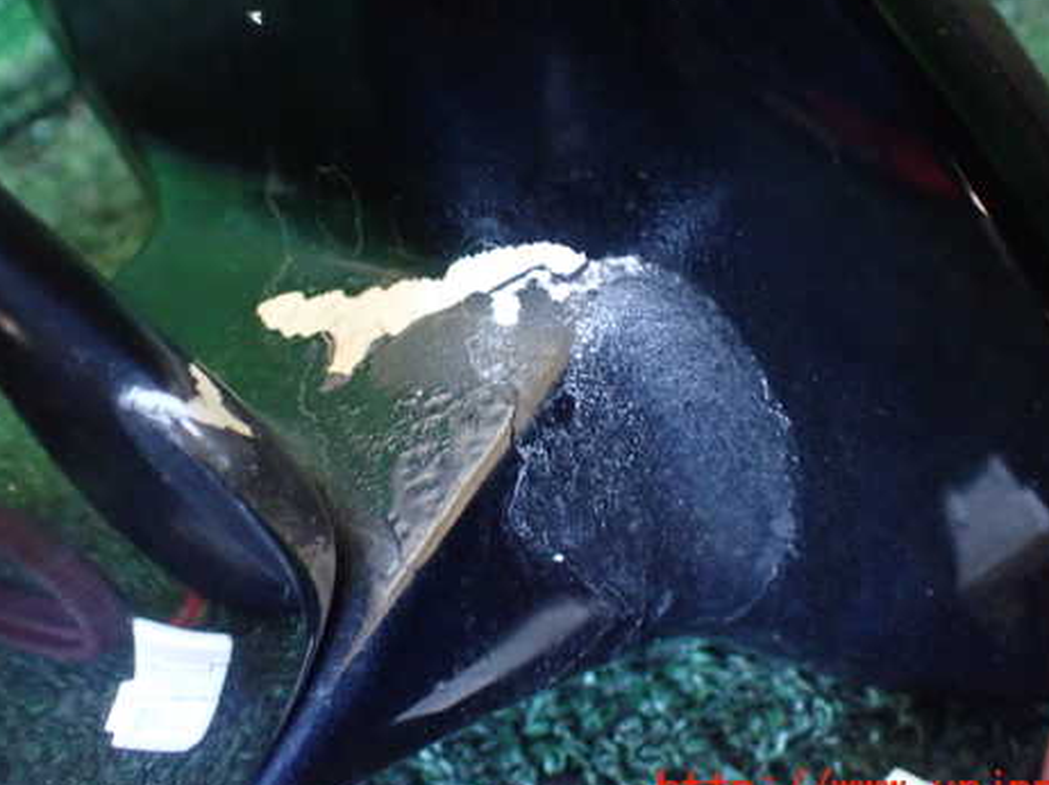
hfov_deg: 47.9
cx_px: 488
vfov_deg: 36.6
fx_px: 1181
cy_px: 311
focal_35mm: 39
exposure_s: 1/30
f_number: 2.3
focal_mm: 5.4
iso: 1000
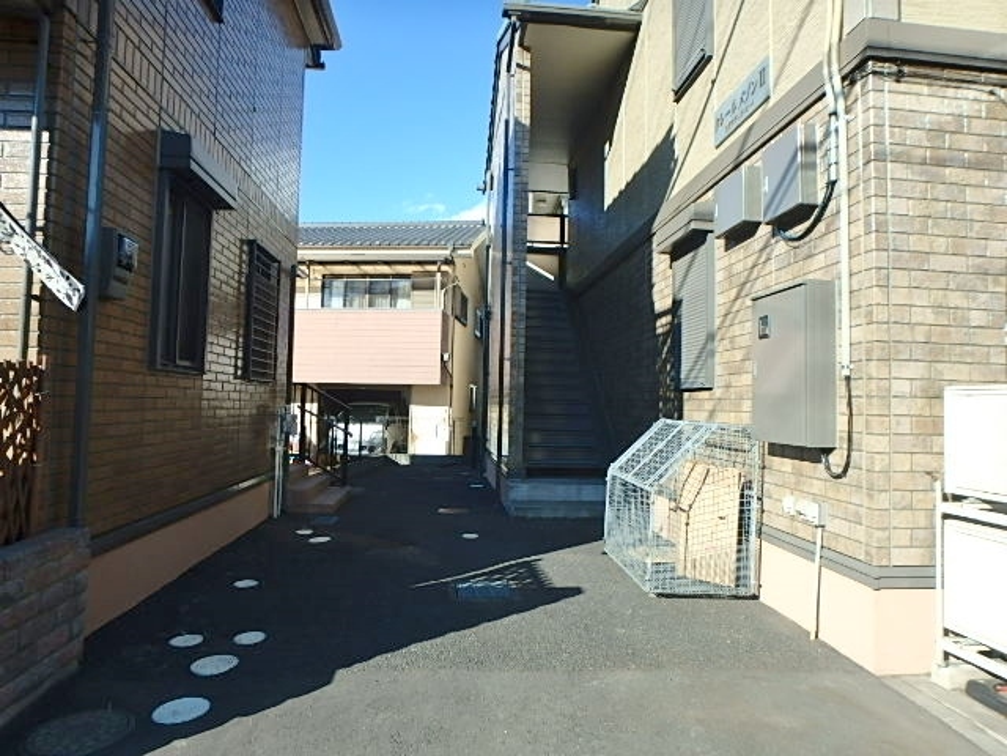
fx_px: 611
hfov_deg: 79.0
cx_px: 504
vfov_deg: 63.4
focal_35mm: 21
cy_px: 378
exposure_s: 1/500
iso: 125
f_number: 3.5
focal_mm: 3.7
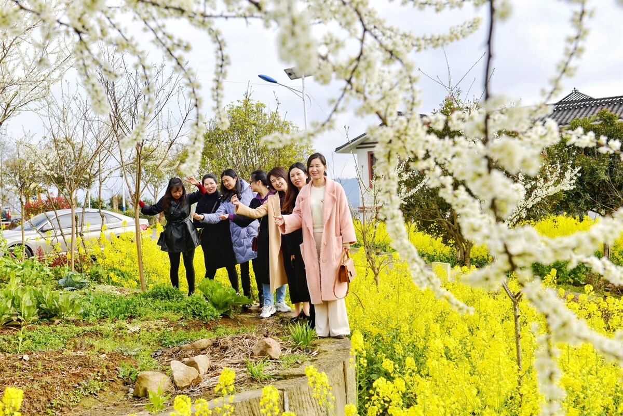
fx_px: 866
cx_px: 312
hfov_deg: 39.6
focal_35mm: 50
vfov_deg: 27.0
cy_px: 208
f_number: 5.6
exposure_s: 1/250
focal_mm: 50
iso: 110
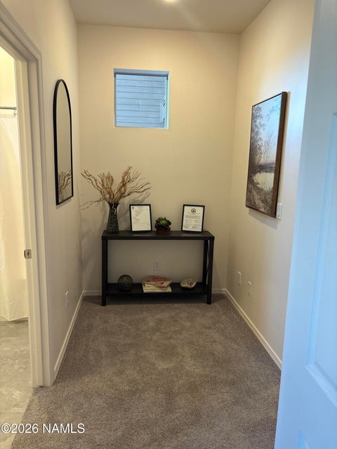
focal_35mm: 26
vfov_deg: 67.3
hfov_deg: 53.1
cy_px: 224
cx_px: 168
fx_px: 337
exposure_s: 1/60
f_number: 1.6
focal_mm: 5.96
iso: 100
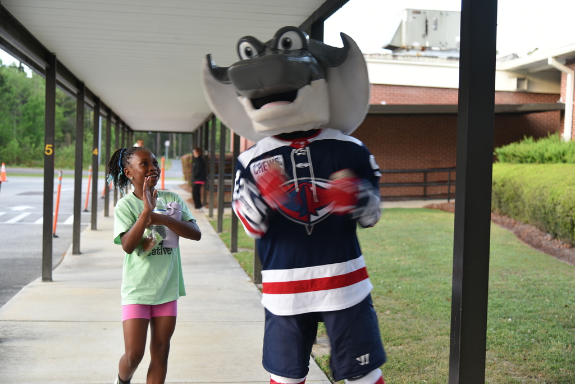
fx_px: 767
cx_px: 288
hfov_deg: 41.1
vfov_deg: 28.1
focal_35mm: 48
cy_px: 192
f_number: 4
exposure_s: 1/30
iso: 160
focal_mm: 48
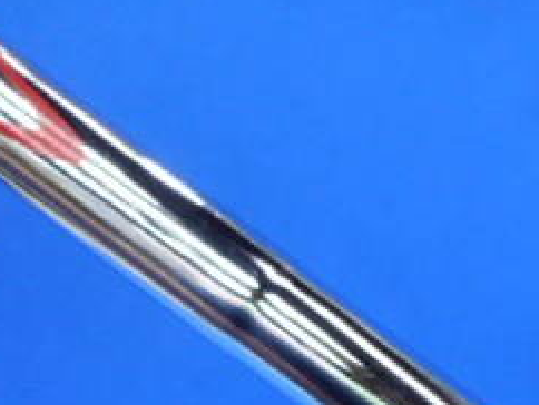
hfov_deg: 28.1
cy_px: 505
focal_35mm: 66
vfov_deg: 20.6
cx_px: 503
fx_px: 1029
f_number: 3.7
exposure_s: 1/30
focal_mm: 4.5
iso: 140
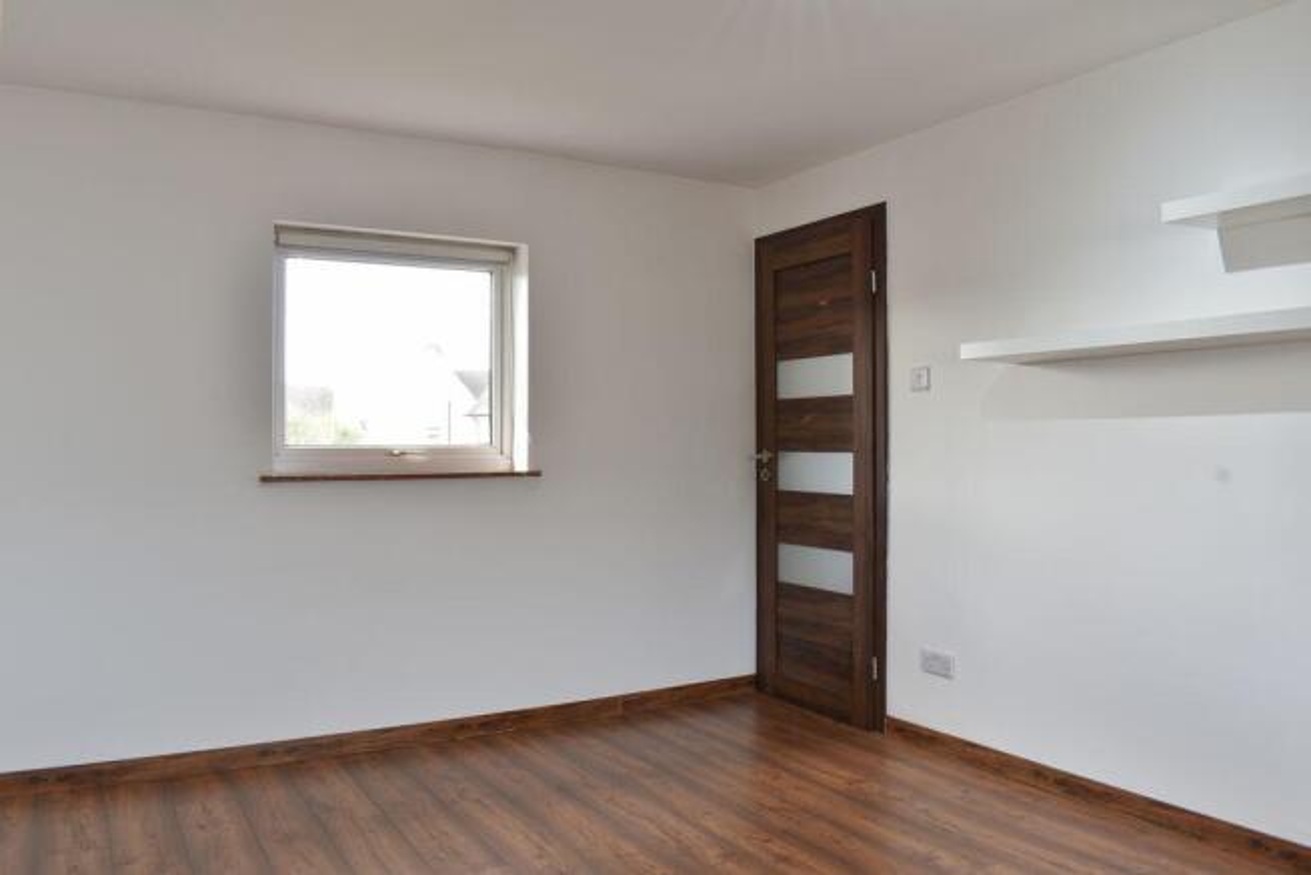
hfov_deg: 67.4
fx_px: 983
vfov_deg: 48.0
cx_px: 656
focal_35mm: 27
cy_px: 438
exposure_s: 1/4
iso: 100
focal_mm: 18
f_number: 13
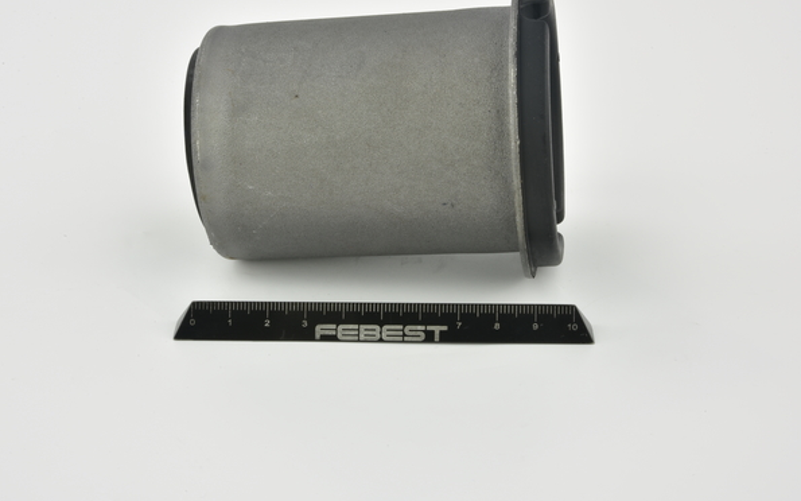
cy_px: 203
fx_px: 1616
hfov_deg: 27.8
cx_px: 361
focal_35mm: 74
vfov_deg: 17.6
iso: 64
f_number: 32
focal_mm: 60
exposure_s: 1/2.5
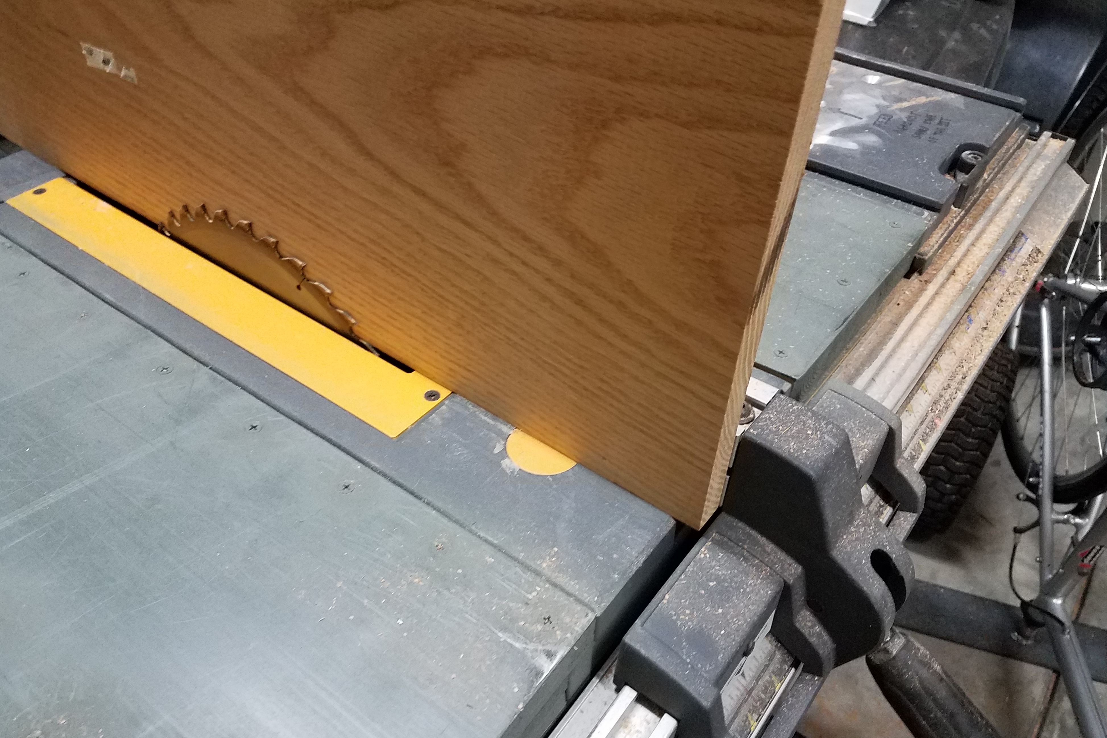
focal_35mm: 28
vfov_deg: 46.4
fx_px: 861
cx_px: 537
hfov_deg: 65.5
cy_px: 397
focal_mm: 4.2
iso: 250
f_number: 1.7
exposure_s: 1/24
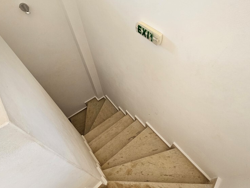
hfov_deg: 86.9
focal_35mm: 18
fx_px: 130
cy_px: 86
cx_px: 147
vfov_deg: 71.5
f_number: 2.2
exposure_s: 1/60
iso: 100
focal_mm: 2.2
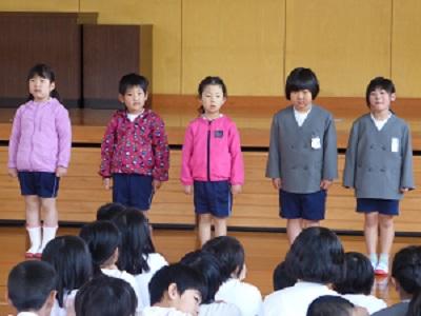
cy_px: 158
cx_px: 210
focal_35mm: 151
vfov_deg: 9.8
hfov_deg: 13.1
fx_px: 1836
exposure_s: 1/40
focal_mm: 24.4
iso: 400
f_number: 5.4
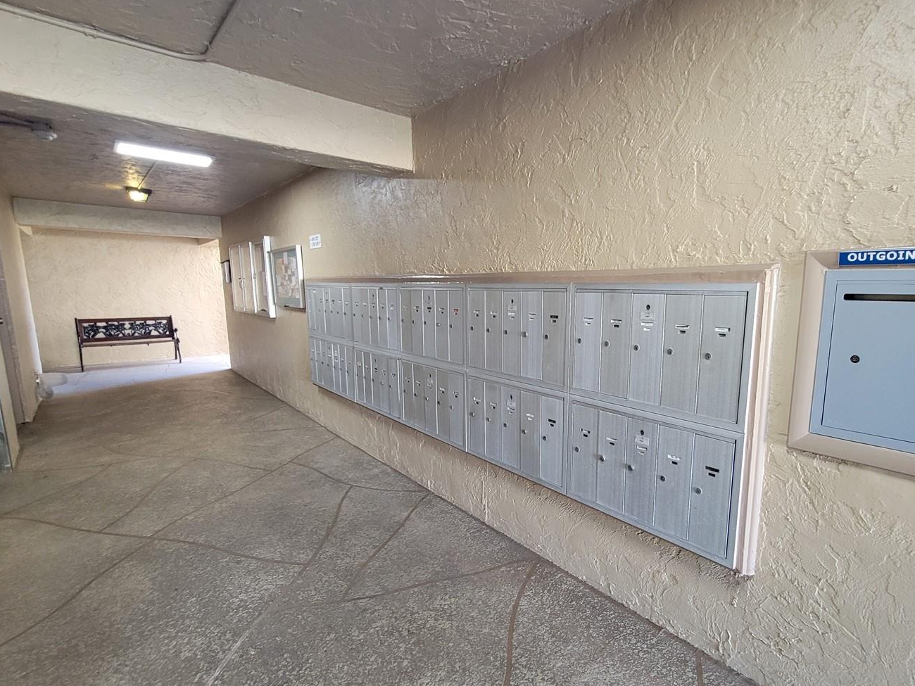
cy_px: 351
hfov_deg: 93.8
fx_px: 423
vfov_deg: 78.1
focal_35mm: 16
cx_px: 526
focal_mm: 2.2
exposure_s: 1/60
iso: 400
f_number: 2.2
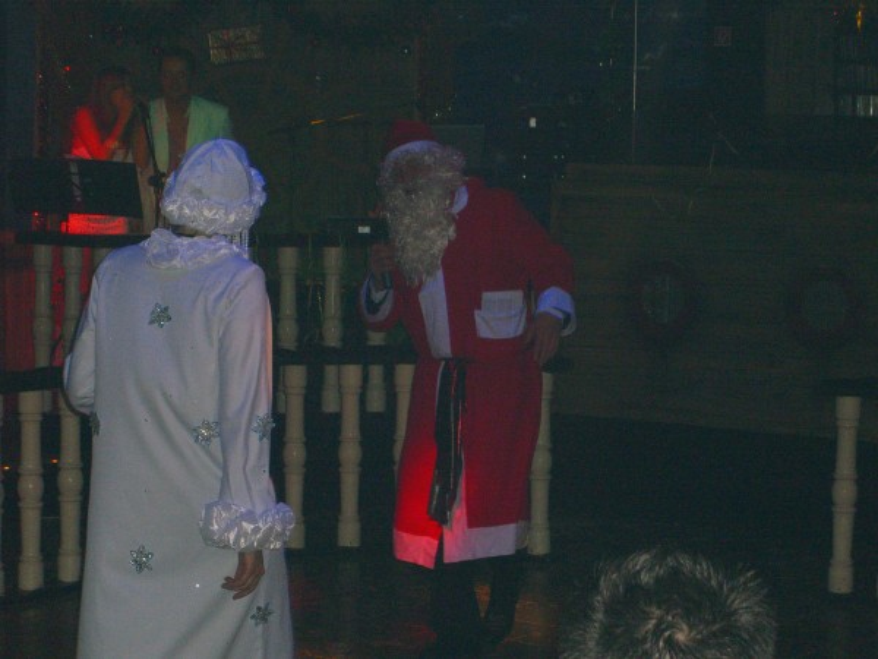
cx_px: 439
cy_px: 330
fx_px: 2891
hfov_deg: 17.3
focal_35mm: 114
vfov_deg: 13.0
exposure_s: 1/60
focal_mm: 23.7
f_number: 5.1
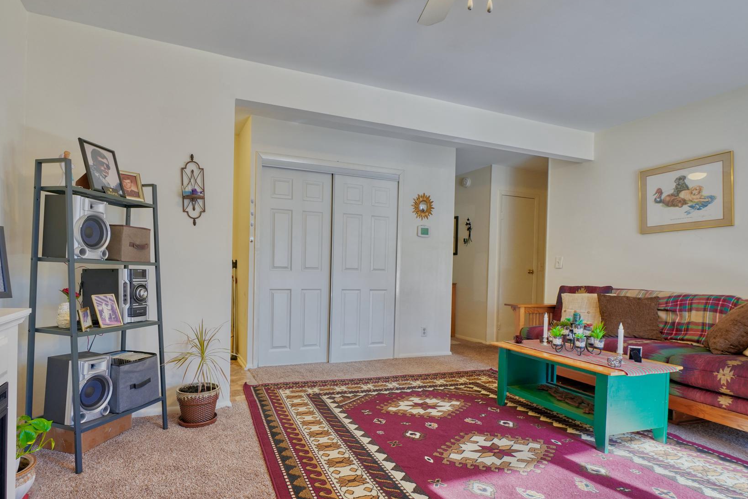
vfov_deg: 61.8
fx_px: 416
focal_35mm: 20
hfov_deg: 83.8
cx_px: 343
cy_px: 278
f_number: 7.1
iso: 640
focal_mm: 16
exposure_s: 1/500
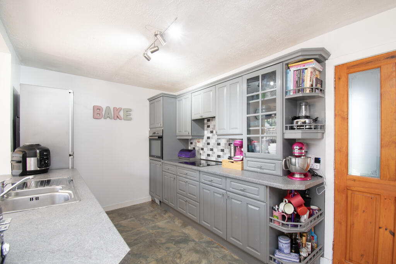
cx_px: 198
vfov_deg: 77.3
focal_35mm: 15
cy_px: 132
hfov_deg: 100.4
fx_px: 165
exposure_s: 1/5
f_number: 8
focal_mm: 10
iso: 250
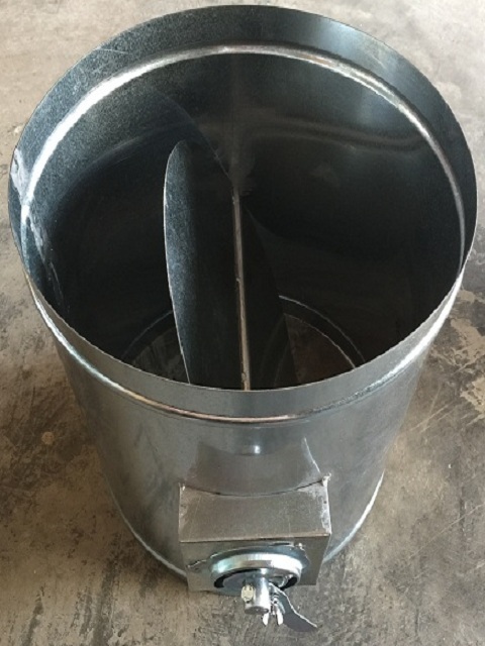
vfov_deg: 61.7
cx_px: 242
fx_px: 542
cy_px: 323
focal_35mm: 29
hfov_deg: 48.2
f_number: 2.2
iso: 100
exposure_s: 1/10
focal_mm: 4.15
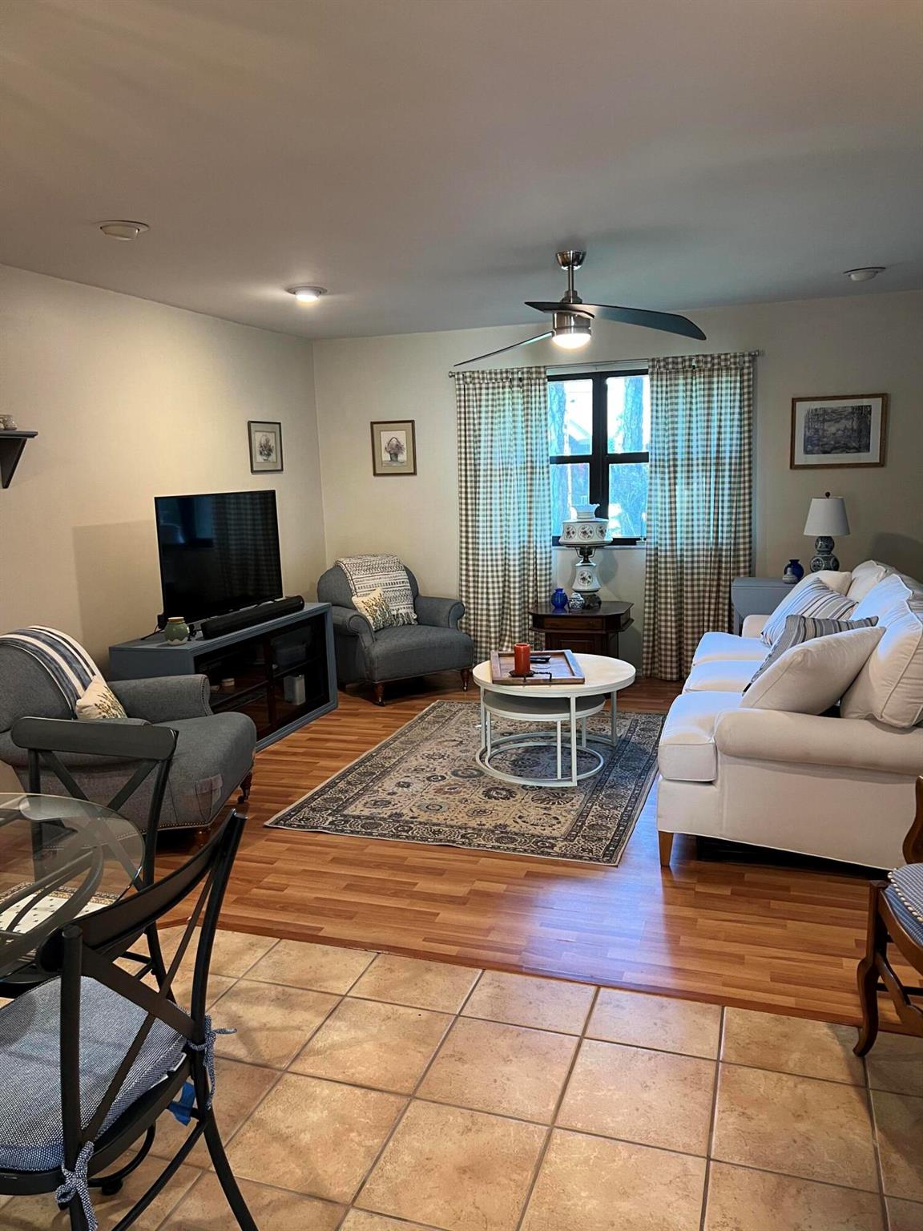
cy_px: 616
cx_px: 462
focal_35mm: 26
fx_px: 924
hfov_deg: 53.1
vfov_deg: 67.3
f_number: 1.5
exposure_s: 1/60
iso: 200
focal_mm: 5.7
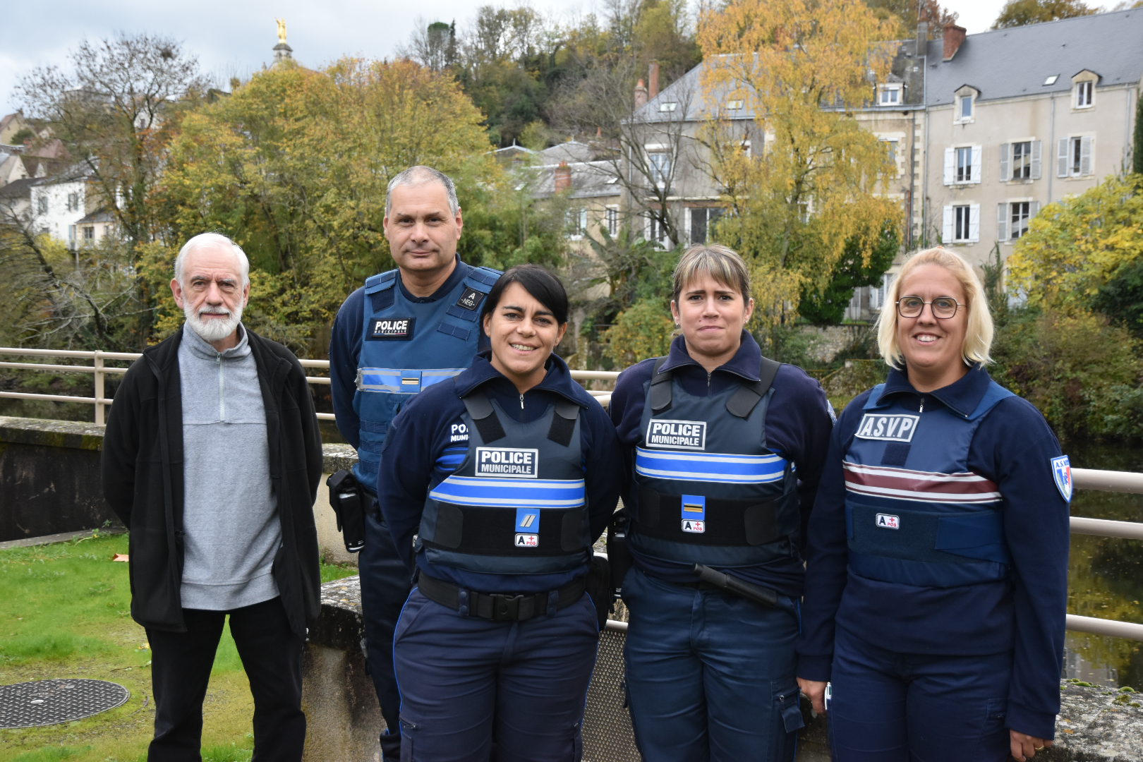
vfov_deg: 31.9
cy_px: 381
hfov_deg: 46.4
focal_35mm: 42
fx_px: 1333
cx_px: 572
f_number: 4.2
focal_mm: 28
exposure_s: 1/800
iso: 800
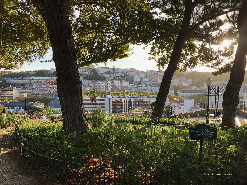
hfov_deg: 63.4
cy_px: 92
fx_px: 200
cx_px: 124
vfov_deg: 49.7
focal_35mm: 28
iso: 20
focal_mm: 3.99
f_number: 1.8
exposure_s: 1/381
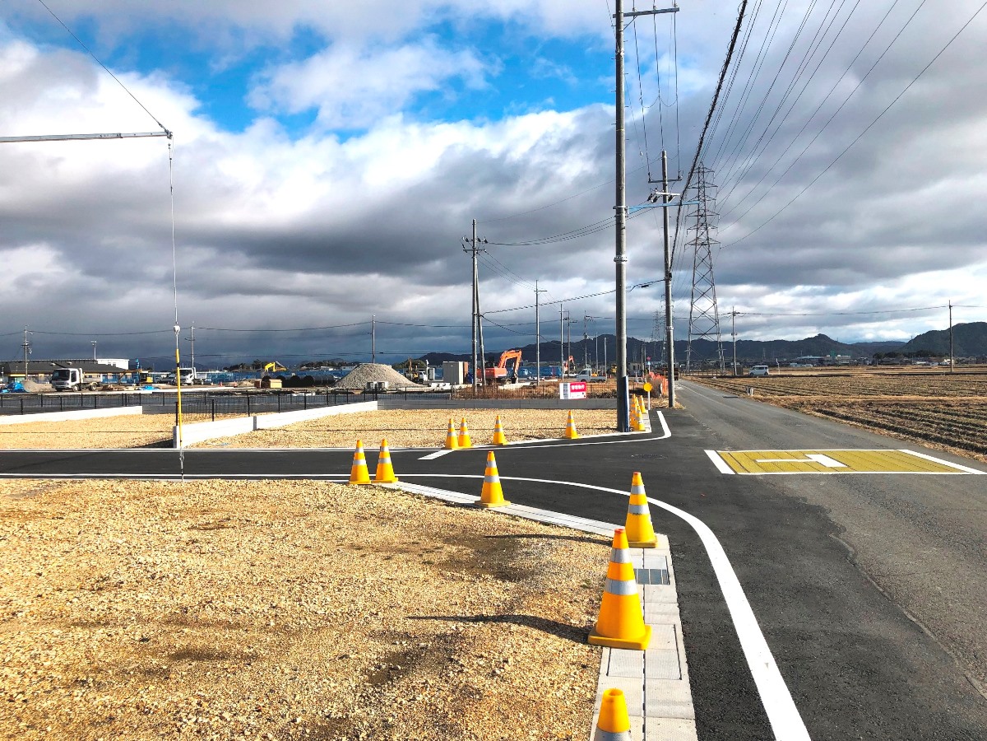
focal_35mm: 28
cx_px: 494
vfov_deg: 49.7
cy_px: 370
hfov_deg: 63.4
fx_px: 798
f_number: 1.8
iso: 20
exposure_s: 1/2525
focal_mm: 3.99
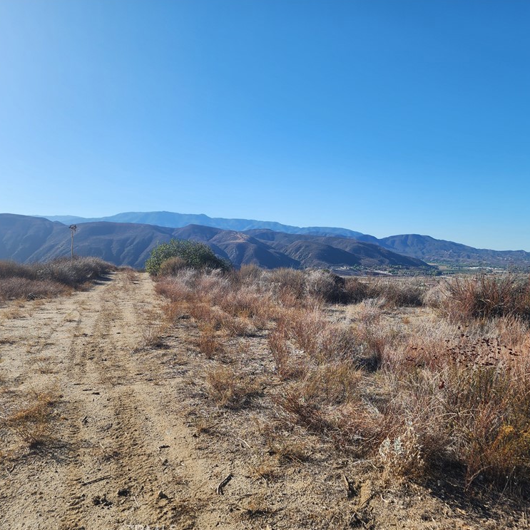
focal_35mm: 28
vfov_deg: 57.3
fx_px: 485
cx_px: 310
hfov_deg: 57.0
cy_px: 267
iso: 12
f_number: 1.8
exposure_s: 1/1129
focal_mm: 6.4
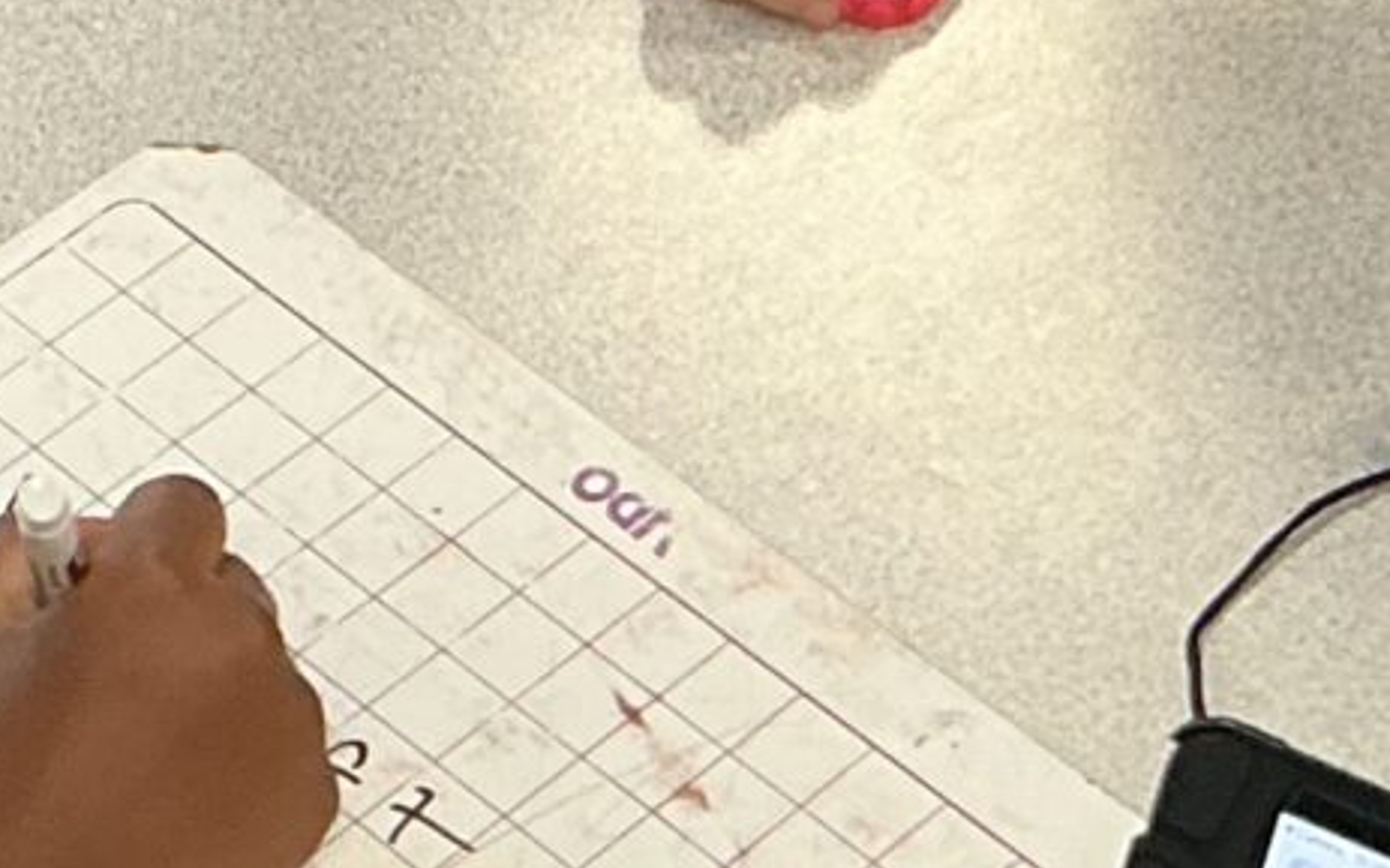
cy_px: 772
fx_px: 6438
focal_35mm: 170
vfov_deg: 7.7
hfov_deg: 12.3
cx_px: 991
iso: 80
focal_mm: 3
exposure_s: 1/60
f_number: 1.8
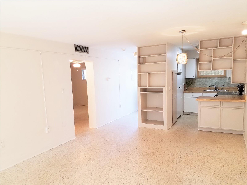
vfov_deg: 53.1
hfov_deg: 67.3
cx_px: 124
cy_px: 92
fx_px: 186
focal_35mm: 26
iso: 80
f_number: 1.7
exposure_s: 1/60
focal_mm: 4.2
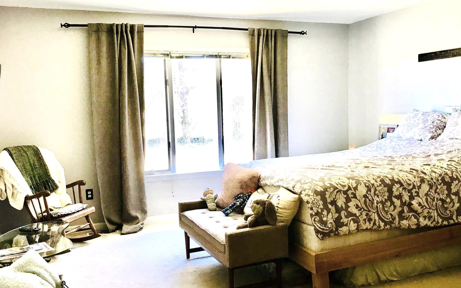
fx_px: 452
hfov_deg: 54.0
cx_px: 240
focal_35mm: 36
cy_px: 158
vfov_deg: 35.3
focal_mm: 3.99
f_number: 1.8
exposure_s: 1/20
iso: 40
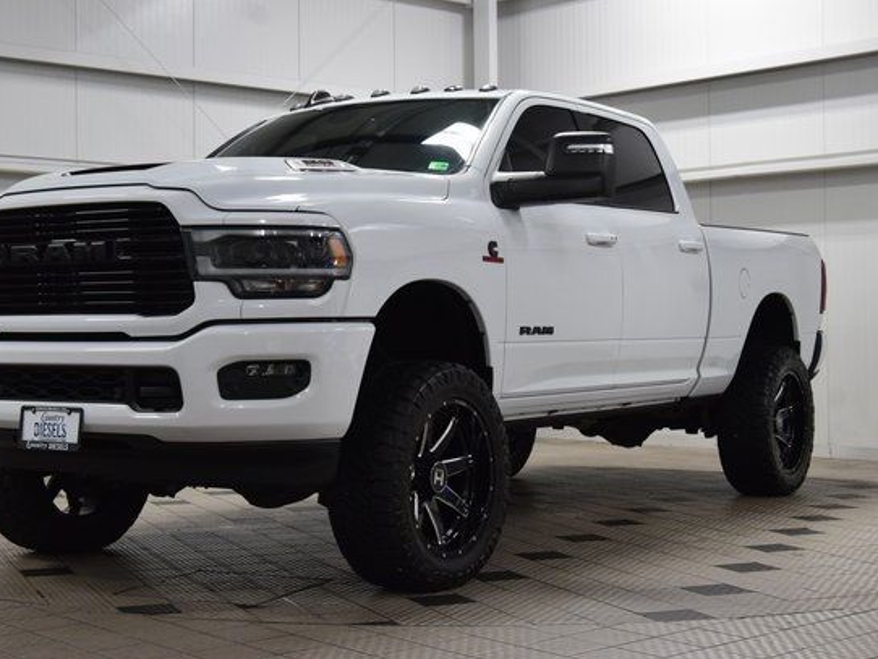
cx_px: 374
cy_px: 318
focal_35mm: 60
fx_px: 1512
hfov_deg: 32.3
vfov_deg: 24.6
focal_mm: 35
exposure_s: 1/60
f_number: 8
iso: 1600
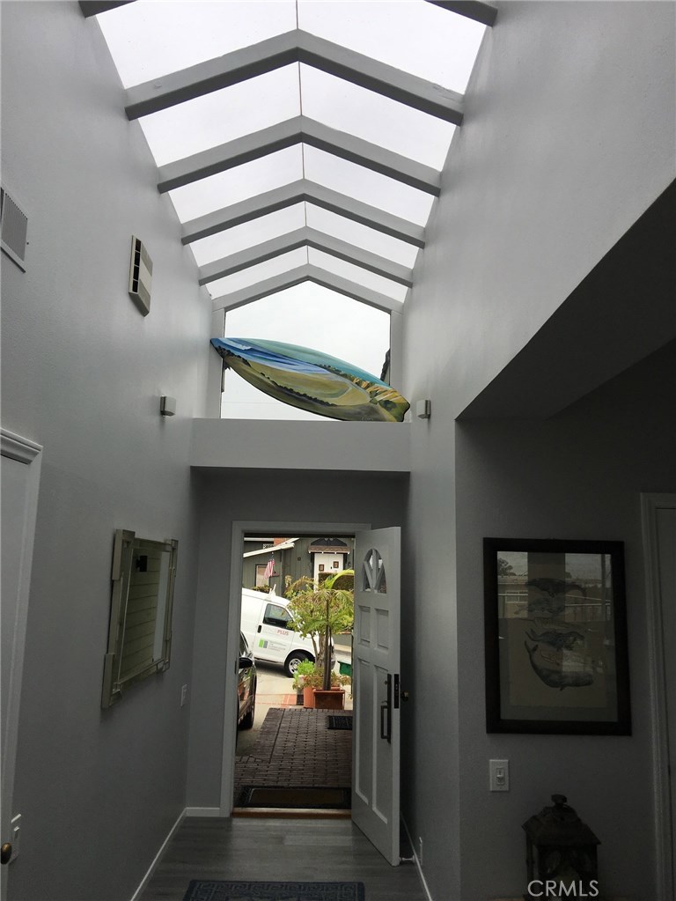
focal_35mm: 29
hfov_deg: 48.3
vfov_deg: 61.6
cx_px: 338
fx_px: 755
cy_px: 450
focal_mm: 4.15
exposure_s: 1/418
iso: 25
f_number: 2.2
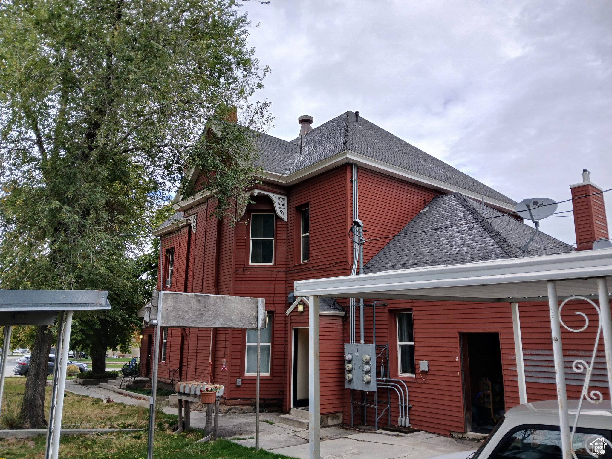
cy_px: 230
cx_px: 306
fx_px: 460
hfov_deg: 67.3
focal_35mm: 26
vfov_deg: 53.1
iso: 20
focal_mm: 3.98
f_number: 1.8
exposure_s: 1/285
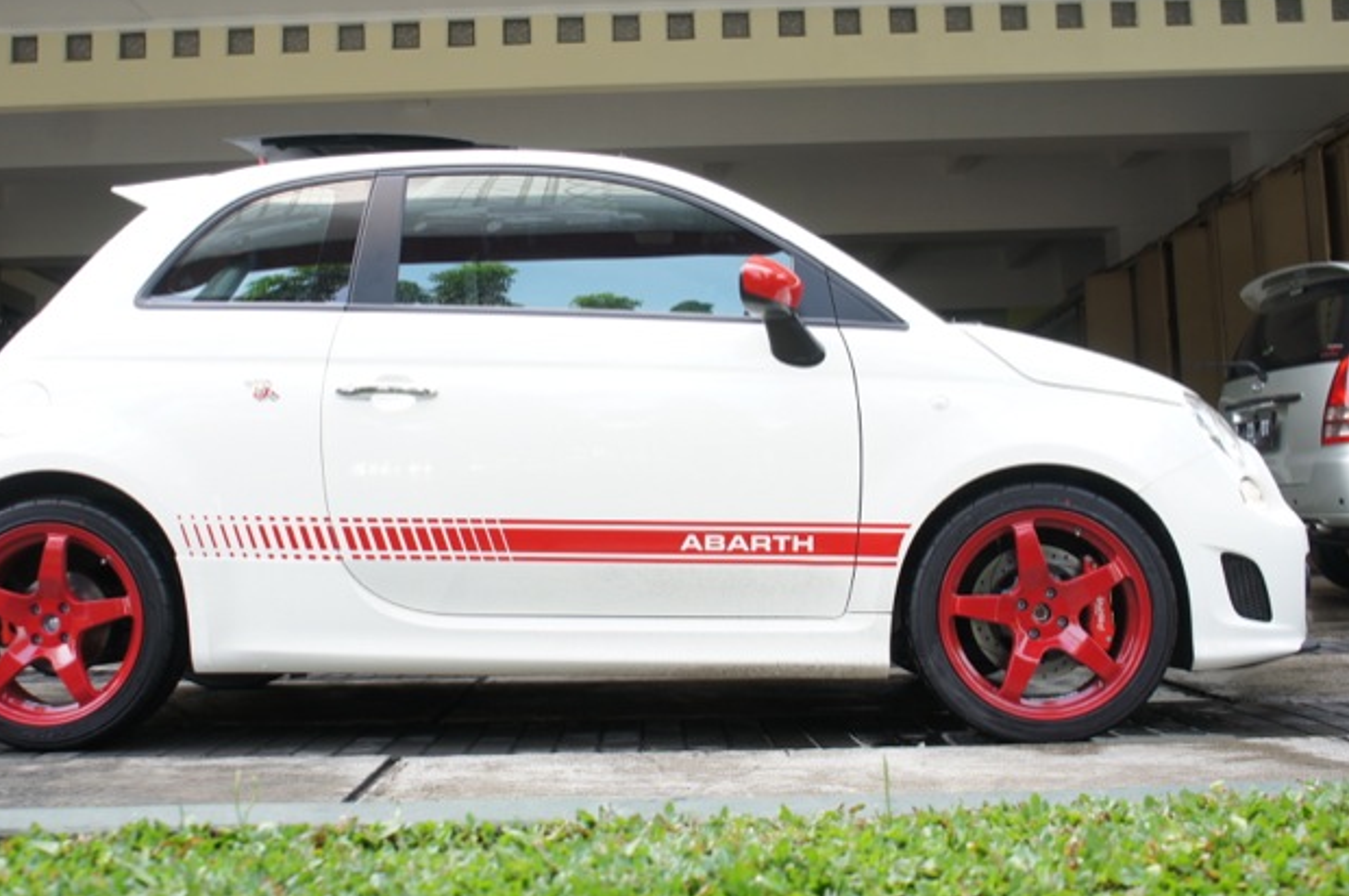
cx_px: 601
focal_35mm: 41
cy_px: 375
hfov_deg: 47.7
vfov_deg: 32.8
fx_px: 1521
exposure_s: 1/80
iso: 200
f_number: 5.6
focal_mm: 21
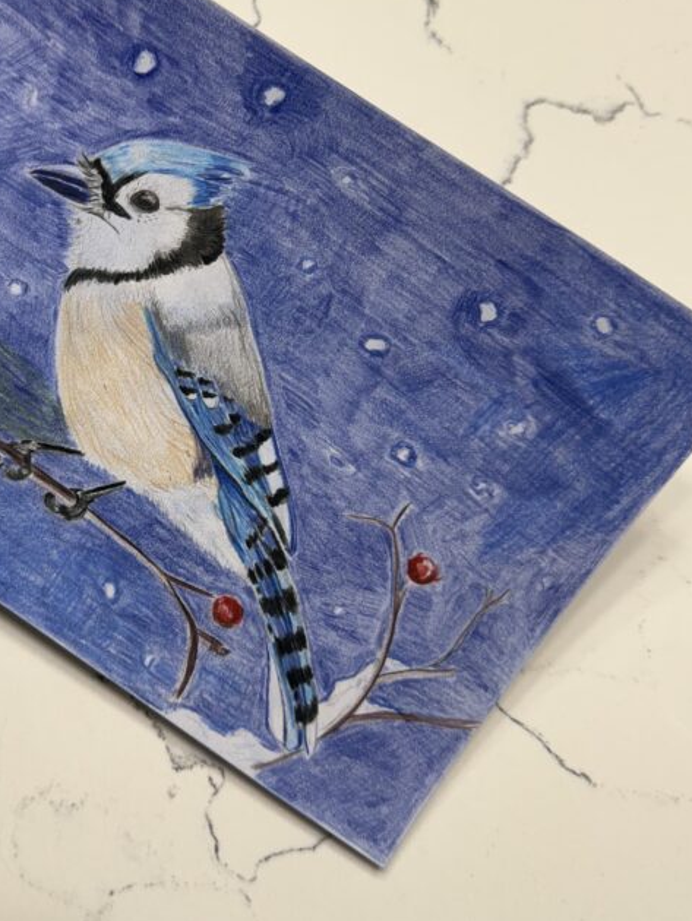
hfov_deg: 35.9
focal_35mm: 39
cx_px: 159
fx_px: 1039
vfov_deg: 47.6
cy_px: 379
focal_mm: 6.76
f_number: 1.78
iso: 64
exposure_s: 1/120
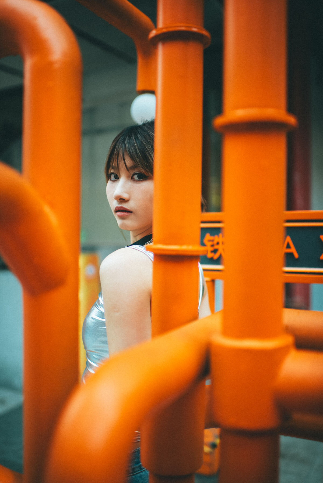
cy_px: 242
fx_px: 471
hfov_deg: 37.9
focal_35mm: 35
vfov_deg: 54.4
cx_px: 162
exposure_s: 1/1000
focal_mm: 35
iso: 400
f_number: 1.4
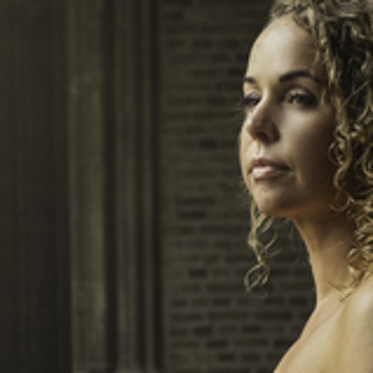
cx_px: 232
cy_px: 422
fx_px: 2389
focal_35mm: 196
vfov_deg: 8.8
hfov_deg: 8.9
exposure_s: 1/125
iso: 1000
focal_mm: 35
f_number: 3.2
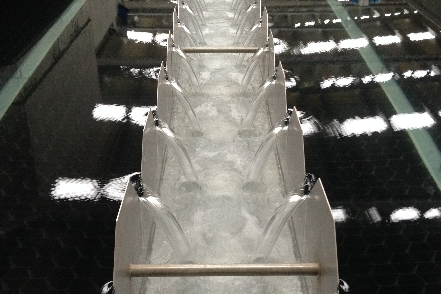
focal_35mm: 50
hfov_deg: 39.6
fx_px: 612
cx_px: 223
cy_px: 174
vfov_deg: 26.9
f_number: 2.4
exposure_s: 1/20
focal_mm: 4.28
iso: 250
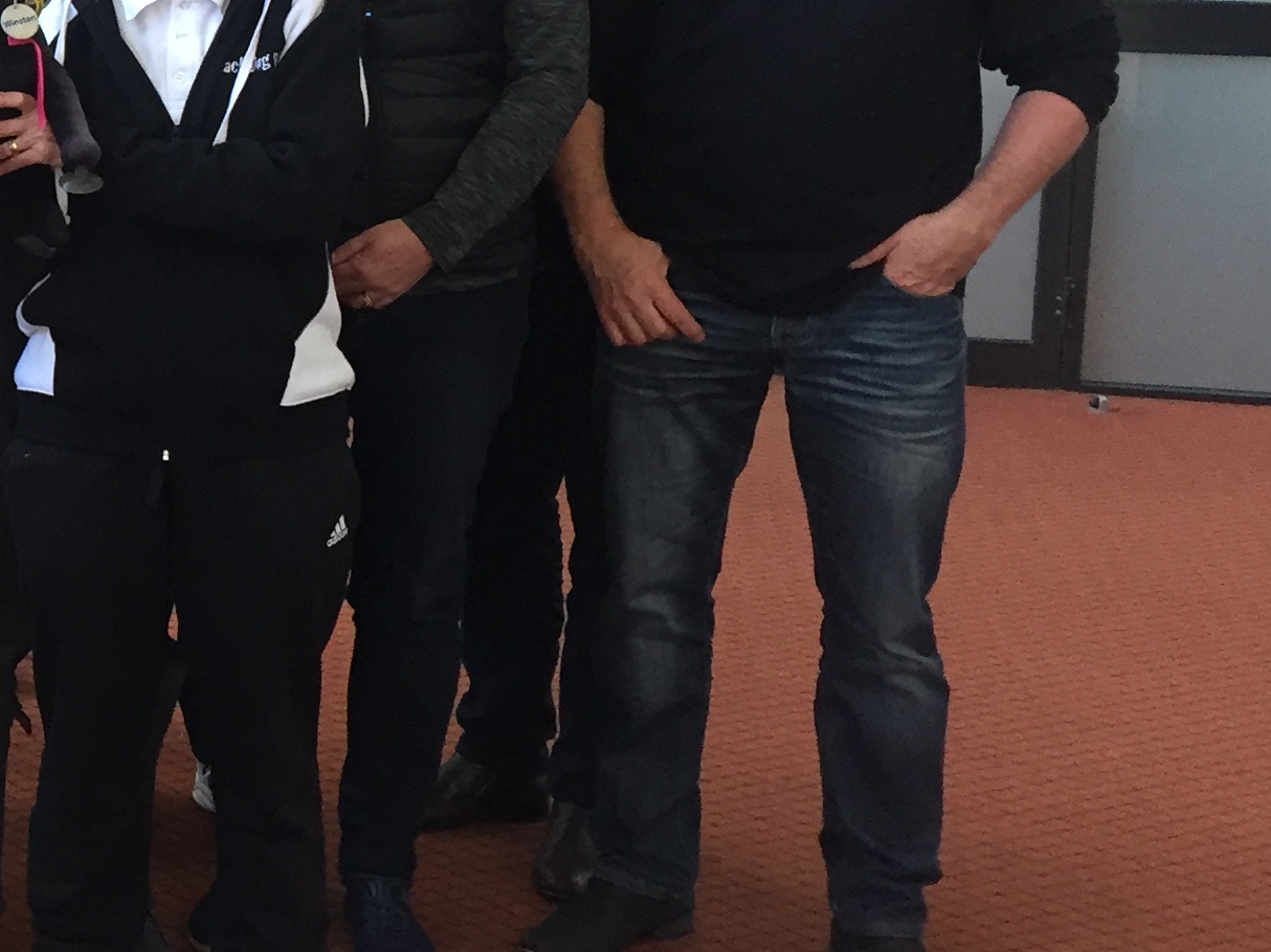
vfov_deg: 18.7
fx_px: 2863
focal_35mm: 78
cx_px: -375
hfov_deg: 22.4
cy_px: 189
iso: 160
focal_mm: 4.15
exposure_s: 1/33
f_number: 2.2
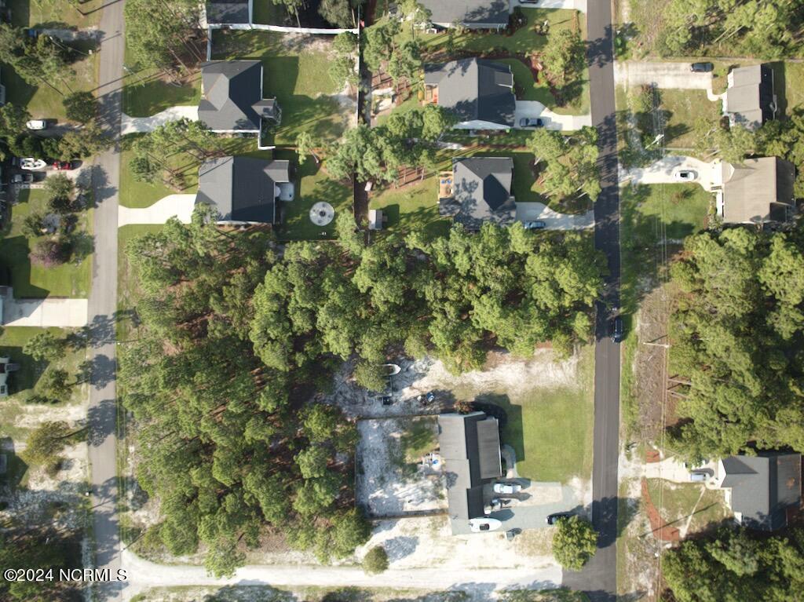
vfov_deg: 56.8
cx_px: 402
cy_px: 301
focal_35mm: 24
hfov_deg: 71.6
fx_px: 557
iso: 110
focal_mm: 12.29
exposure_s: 1/15
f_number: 2.8
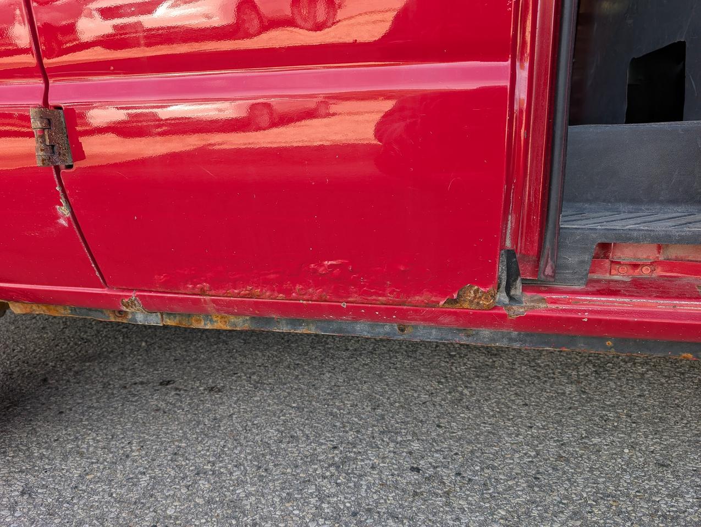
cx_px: 350
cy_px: 264
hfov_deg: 71.5
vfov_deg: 56.9
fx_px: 487
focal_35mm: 24
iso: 34
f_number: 1.68
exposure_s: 1/200
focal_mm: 6.9
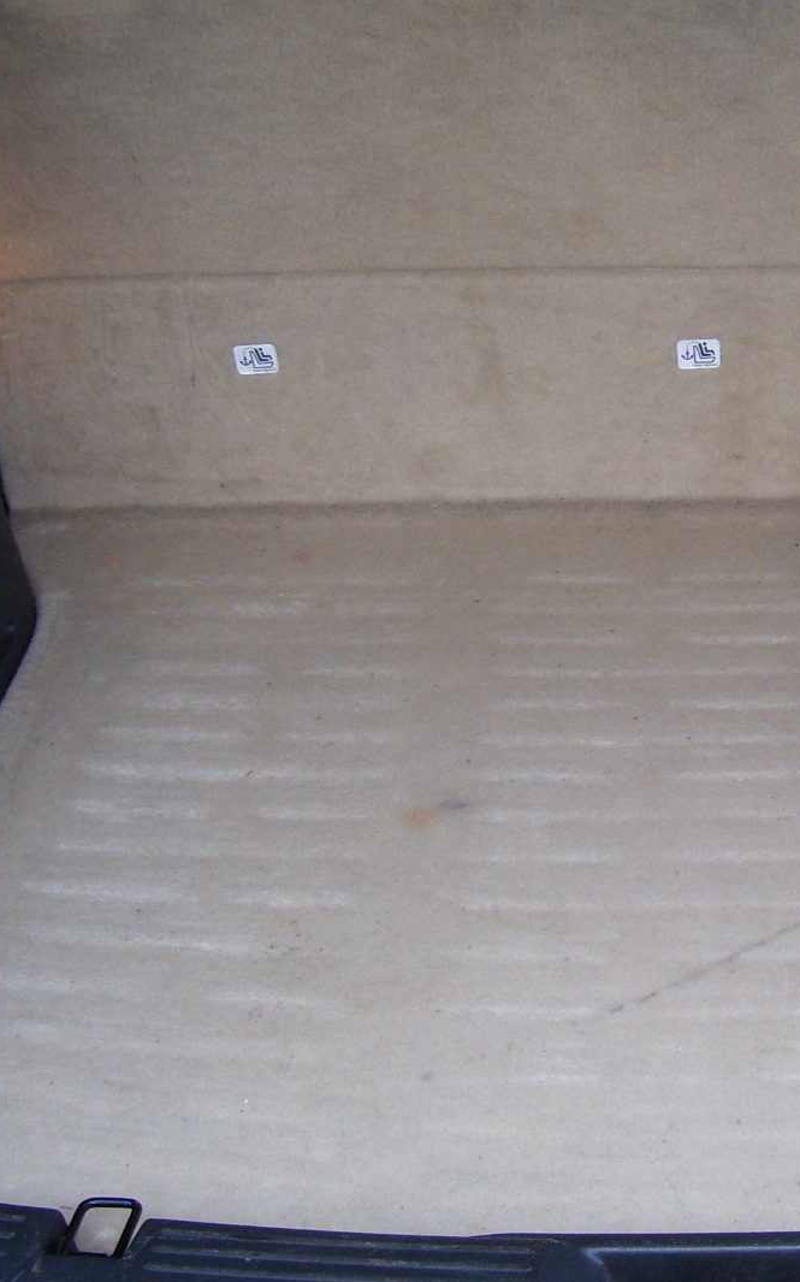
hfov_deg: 20.8
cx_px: 715
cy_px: 727
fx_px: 2129
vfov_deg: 33.4
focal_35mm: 61
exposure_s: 1/60
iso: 125
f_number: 2.7
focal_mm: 6
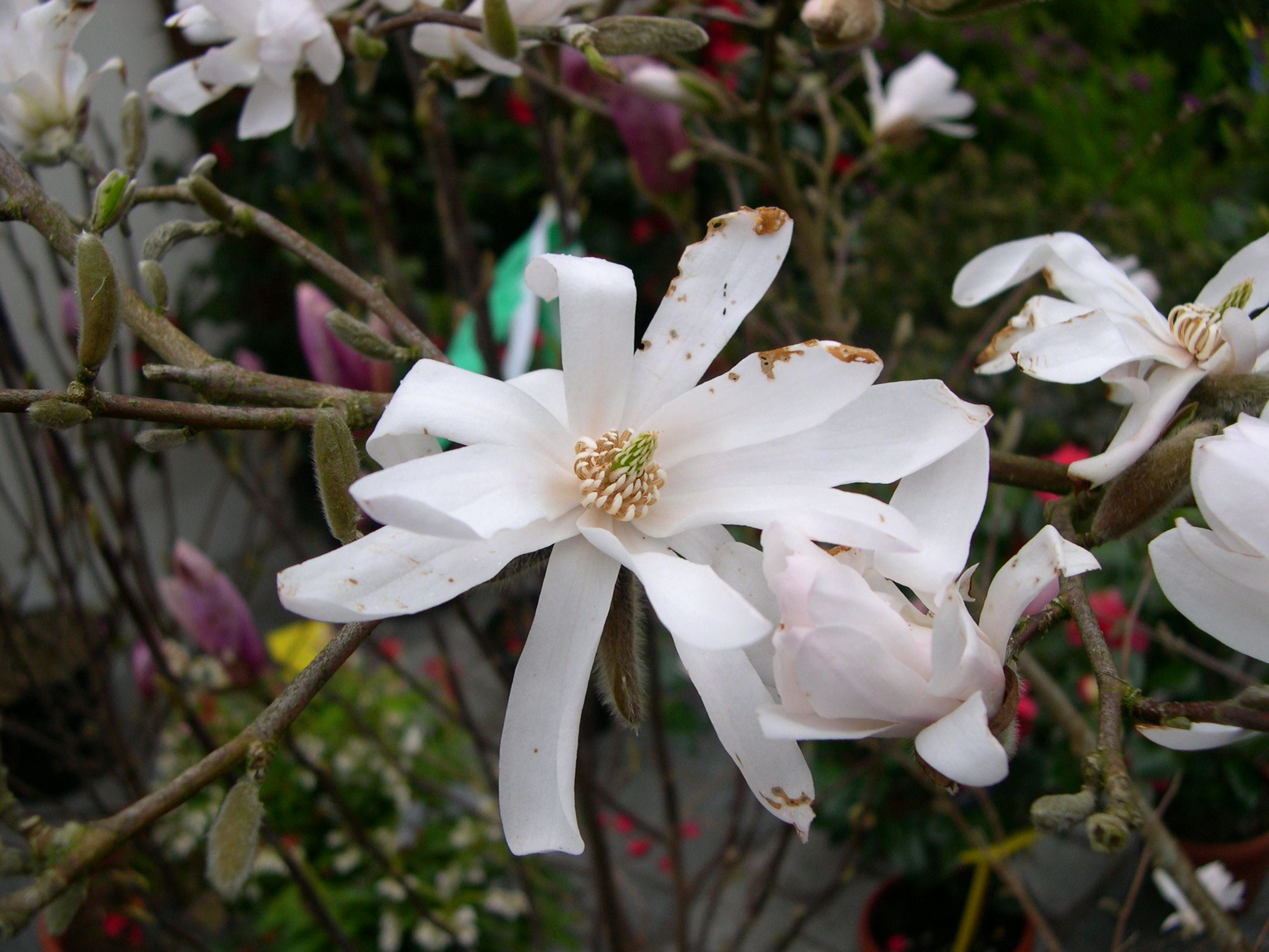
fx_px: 1393
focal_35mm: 38
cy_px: 476
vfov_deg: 37.7
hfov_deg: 49.0
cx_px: 634
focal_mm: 8
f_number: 2.8
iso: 100
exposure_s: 1/200
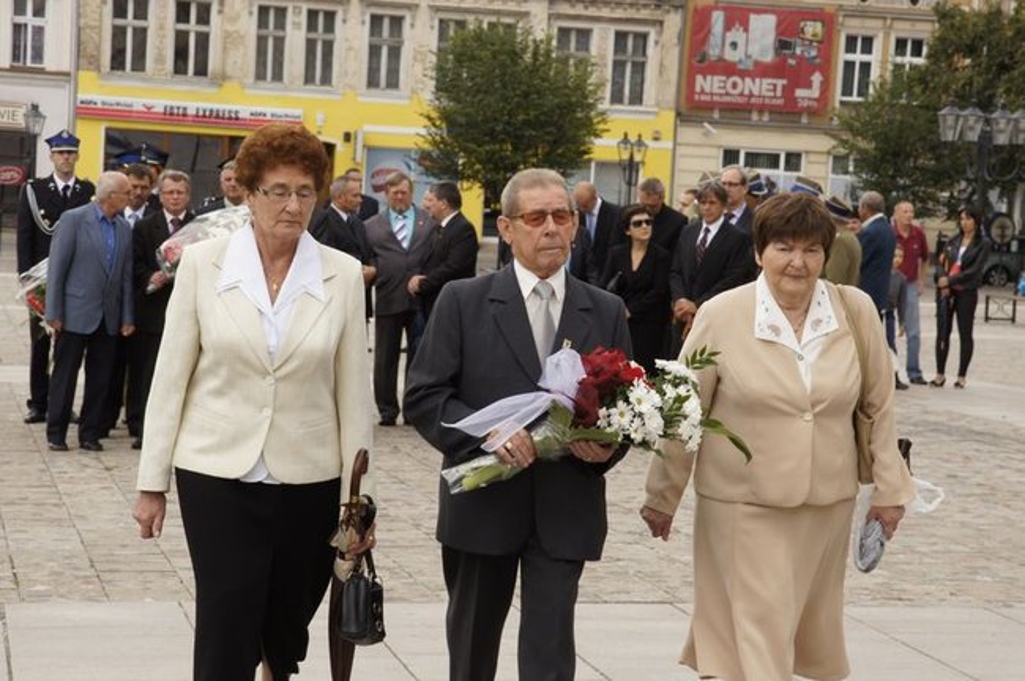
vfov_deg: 13.0
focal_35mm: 105
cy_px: 340
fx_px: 2987
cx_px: 512
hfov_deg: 19.5
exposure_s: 1/200
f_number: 13
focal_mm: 70
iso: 400
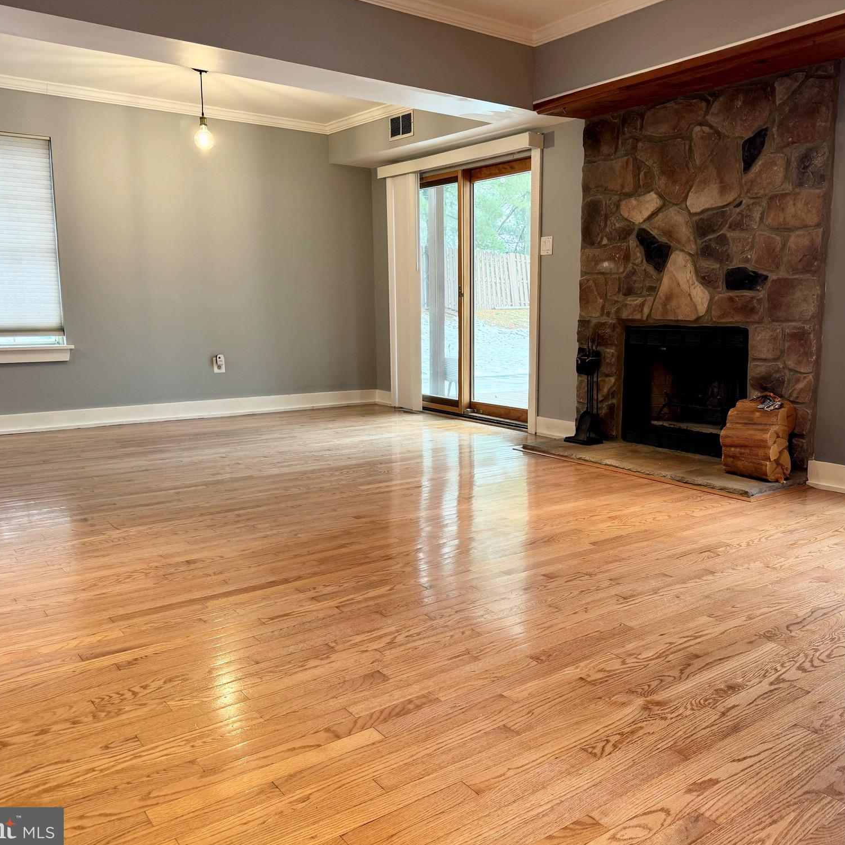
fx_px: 801
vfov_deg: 55.6
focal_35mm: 29
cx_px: 500
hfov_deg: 55.3
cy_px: 420
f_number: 1.78
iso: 125
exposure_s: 1/60
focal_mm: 6.86
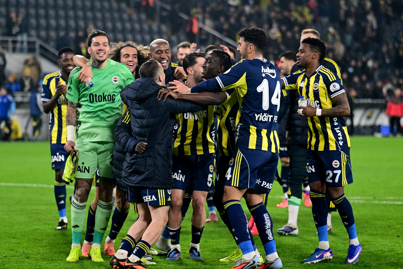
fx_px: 2093
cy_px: 134
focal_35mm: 187
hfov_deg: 11.0
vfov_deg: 7.3
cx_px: 202
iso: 2500
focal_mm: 125
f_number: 2.8
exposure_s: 1/2000
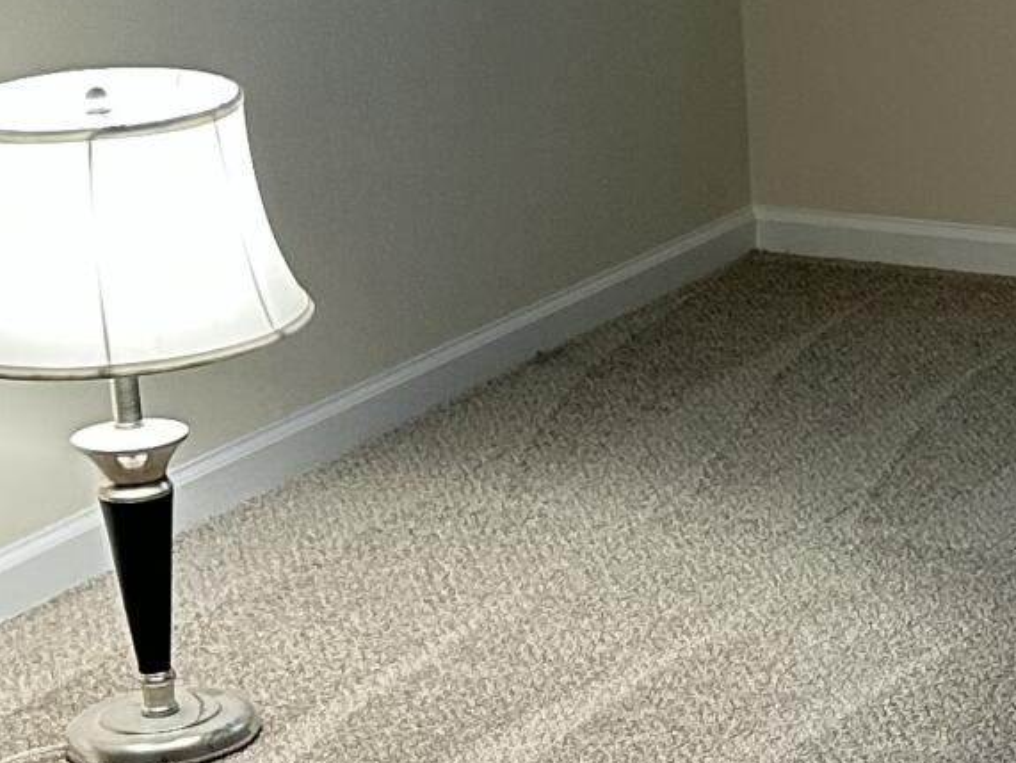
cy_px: 327
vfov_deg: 11.8
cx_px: 1443
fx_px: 3701
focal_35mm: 126
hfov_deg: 14.7
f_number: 1.78
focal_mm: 6.86
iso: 200
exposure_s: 1/60
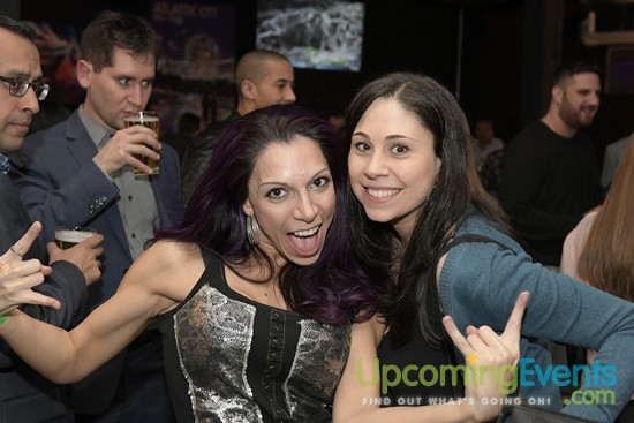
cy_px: 212
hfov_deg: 36.9
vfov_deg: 25.1
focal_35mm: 54
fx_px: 951
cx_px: 317
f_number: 4
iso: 2000
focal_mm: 36
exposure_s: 1/60
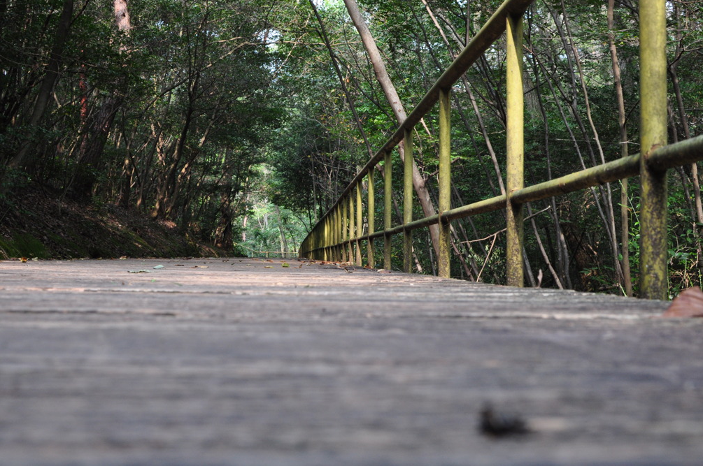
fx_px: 1043
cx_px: 346
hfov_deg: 37.2
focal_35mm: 54
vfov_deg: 25.2
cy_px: 236
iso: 720
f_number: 8
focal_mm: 35
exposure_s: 1/60
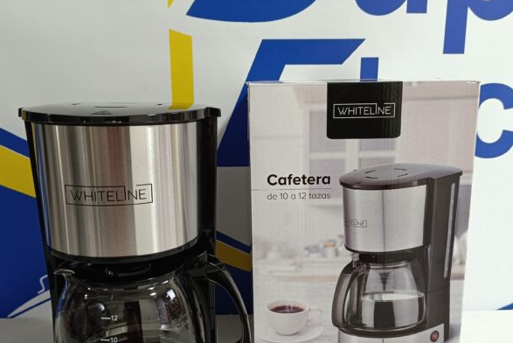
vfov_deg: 38.7
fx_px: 485
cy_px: 215
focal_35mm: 34
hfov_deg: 55.8
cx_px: 252
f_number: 1.88
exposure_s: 1/40
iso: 382
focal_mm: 5.59
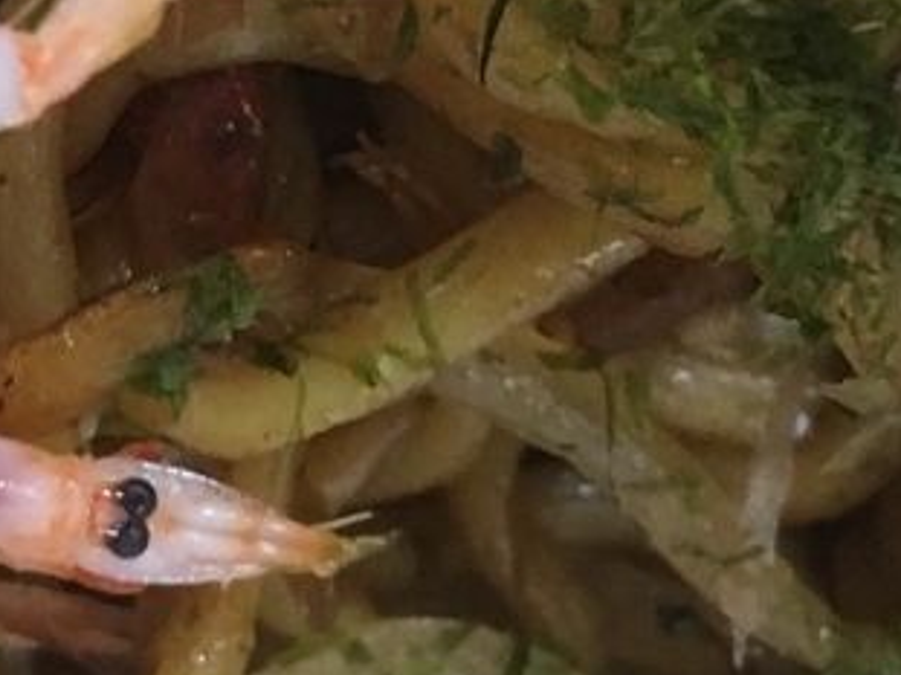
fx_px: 2914
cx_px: 148
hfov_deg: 17.4
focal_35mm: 112
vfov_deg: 12.9
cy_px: -122
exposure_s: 1/25
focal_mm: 4.15
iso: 200
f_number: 2.2
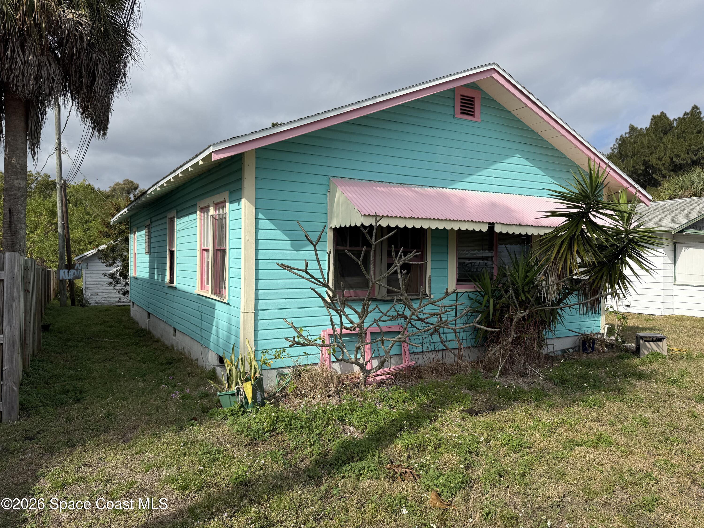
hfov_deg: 71.6
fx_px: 488
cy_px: 264
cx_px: 352
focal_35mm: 24
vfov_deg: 56.8
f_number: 1.78
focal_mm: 6.76
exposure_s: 1/6173
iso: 80
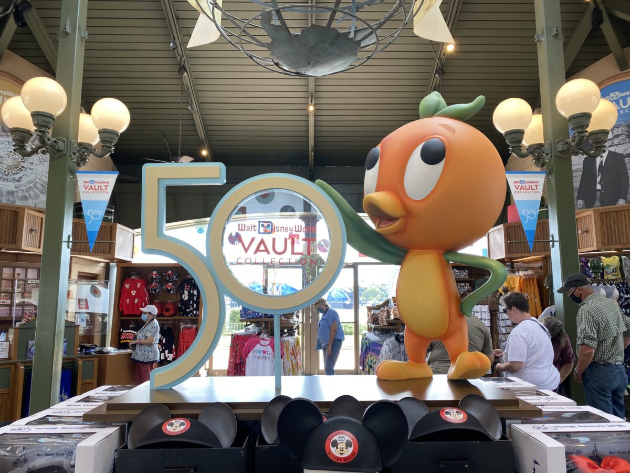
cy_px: 236
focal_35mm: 26
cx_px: 315
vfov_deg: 53.1
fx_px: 473
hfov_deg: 67.3
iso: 40
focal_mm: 4.25
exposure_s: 1/120
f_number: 1.8
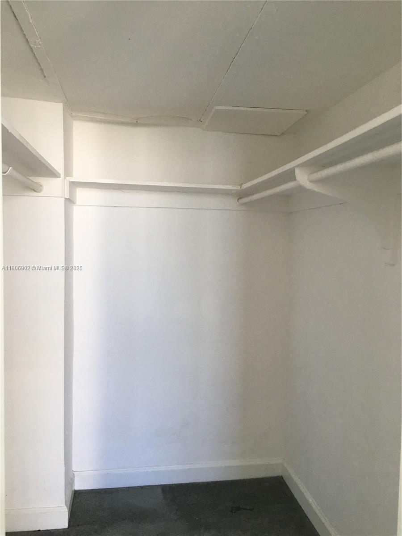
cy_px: 268
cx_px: 201
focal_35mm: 29
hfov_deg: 48.2
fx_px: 449
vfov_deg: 61.7
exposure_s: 1/30
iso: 80
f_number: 2.2
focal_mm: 4.15
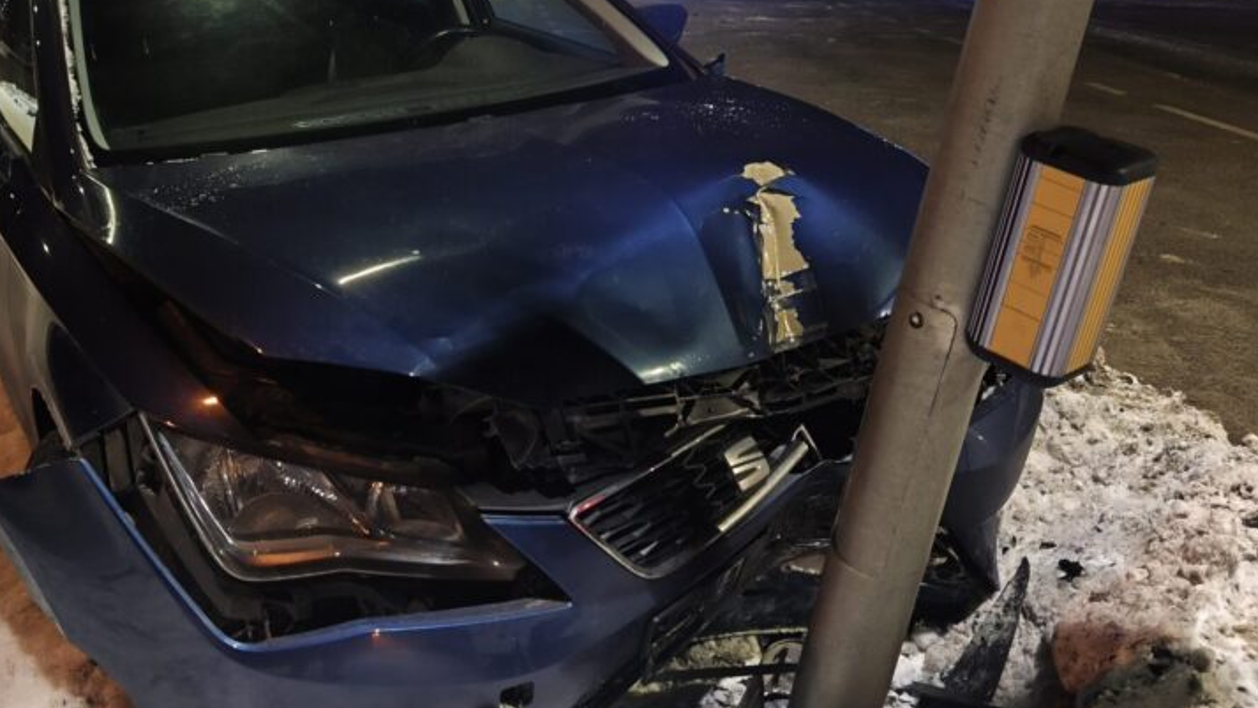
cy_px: 284
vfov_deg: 32.7
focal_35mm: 36
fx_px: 1201
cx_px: 520
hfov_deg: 55.0
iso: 3200
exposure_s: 1/25
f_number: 1.65
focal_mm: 6.18
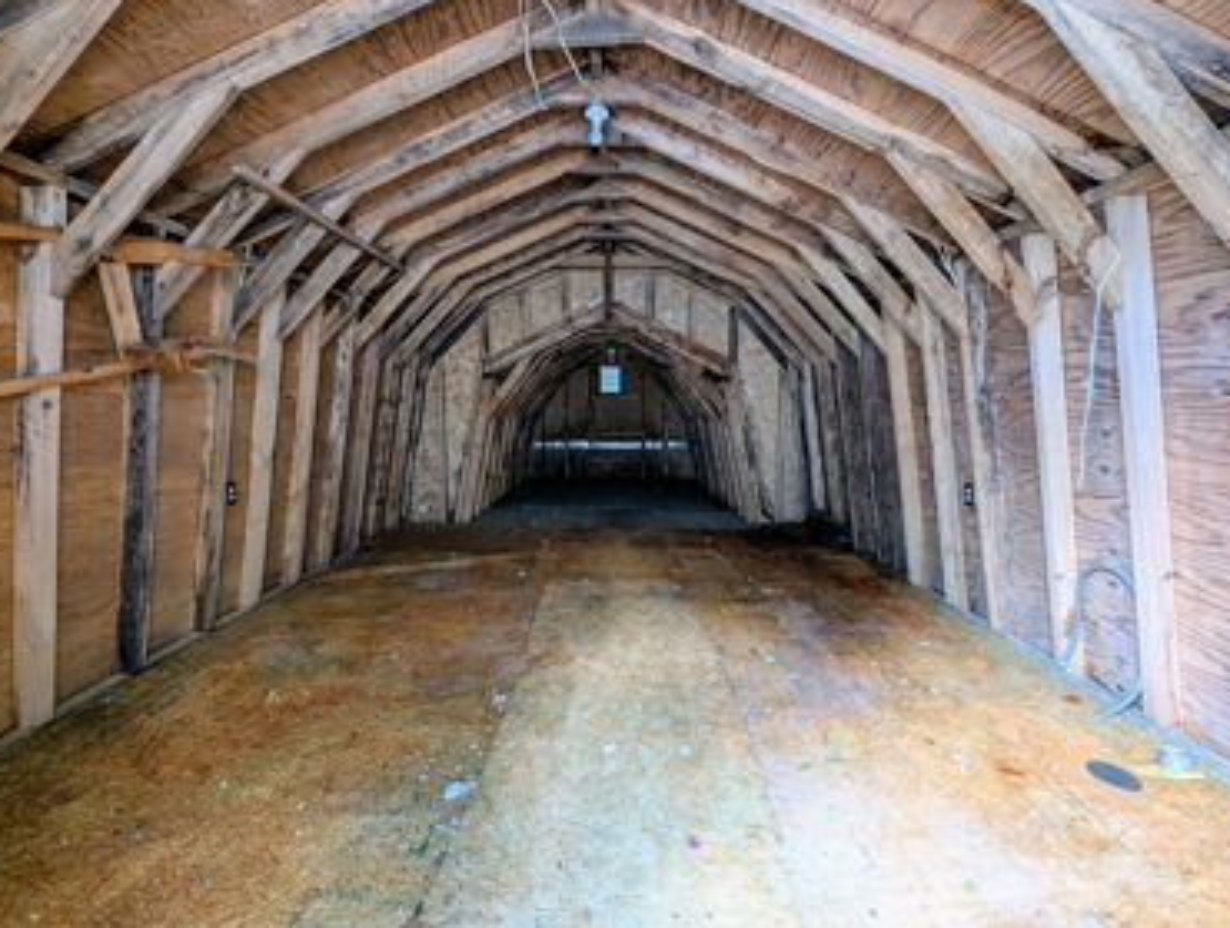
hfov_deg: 102.0
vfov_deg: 85.9
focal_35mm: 14
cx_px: 612
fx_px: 498
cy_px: 472
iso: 67
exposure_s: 1/15.5
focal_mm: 1.95
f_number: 2.2
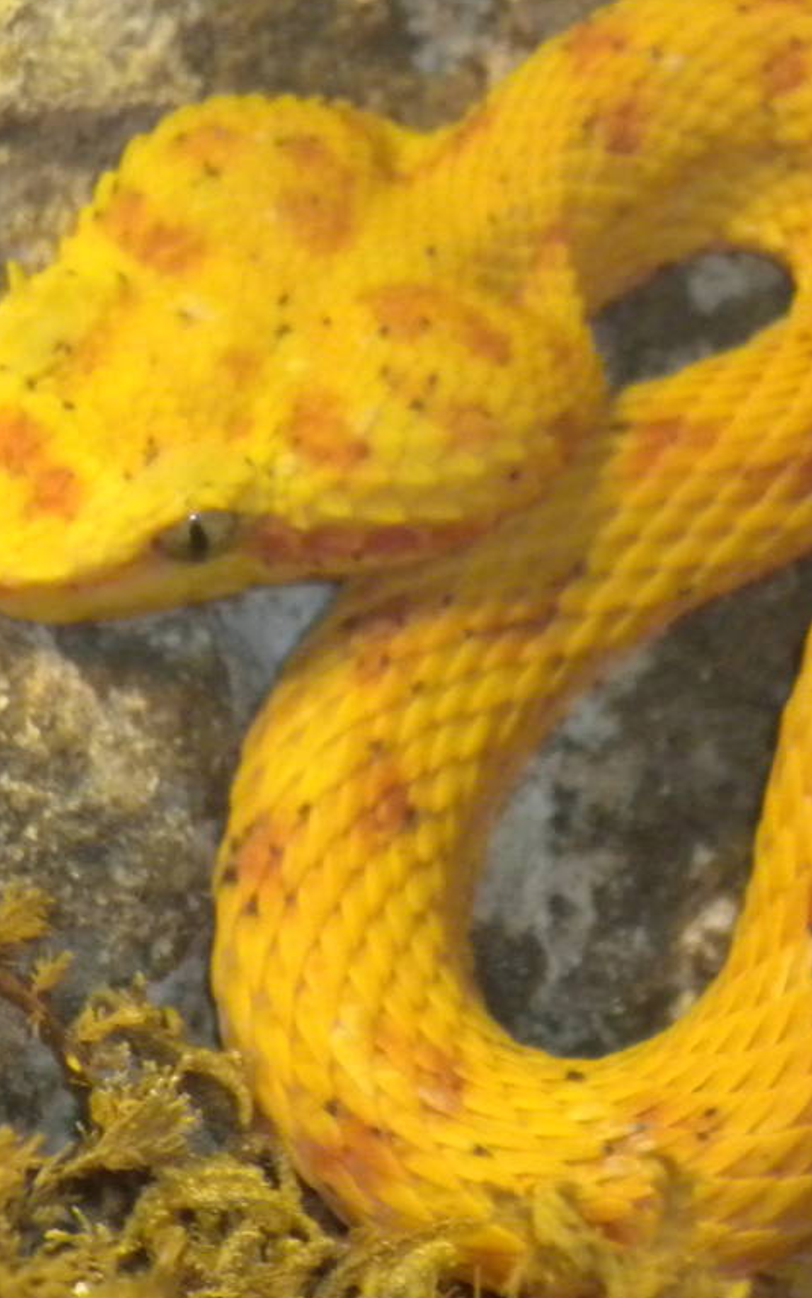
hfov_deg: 2.5
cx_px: 310
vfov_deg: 4.0
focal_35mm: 529
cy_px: 643
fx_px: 18727
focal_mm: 42.1
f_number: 5.2
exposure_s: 1/5.6
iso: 400
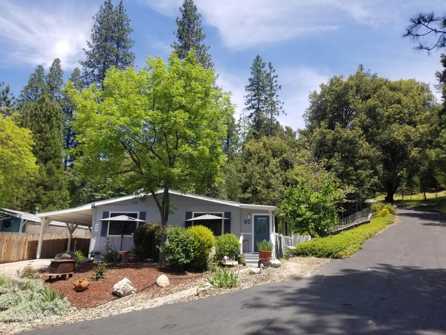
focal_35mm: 26
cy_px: 168
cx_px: 223
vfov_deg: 53.1
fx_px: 335
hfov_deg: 67.3
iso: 50
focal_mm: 4.3
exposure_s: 1/1472
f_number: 1.7
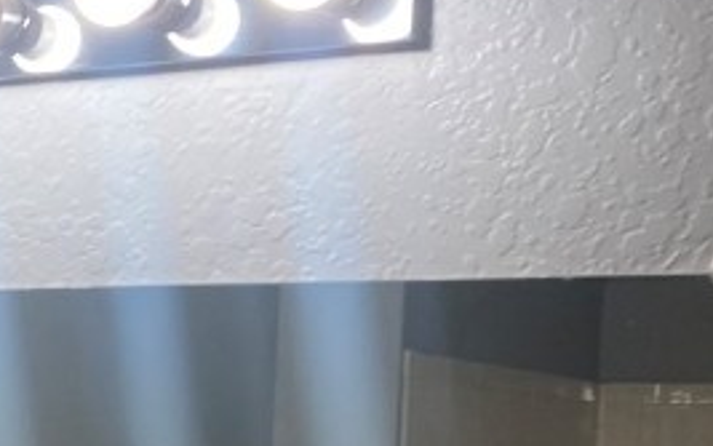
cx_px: -409
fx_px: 2216
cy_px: 601
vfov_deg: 11.2
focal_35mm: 114
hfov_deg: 16.4
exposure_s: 1/120
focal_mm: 3.99
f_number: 1.8
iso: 80
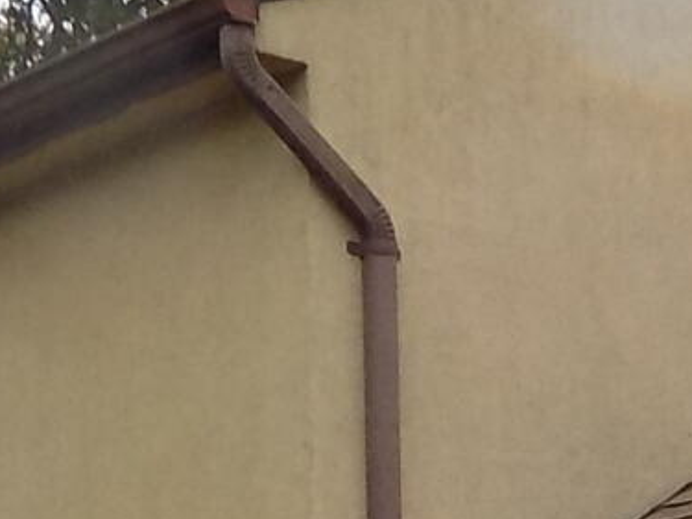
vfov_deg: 7.7
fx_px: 3677
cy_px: 1053
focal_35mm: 184
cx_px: 947
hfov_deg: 10.5
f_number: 3.1
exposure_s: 1/125
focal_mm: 4
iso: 80
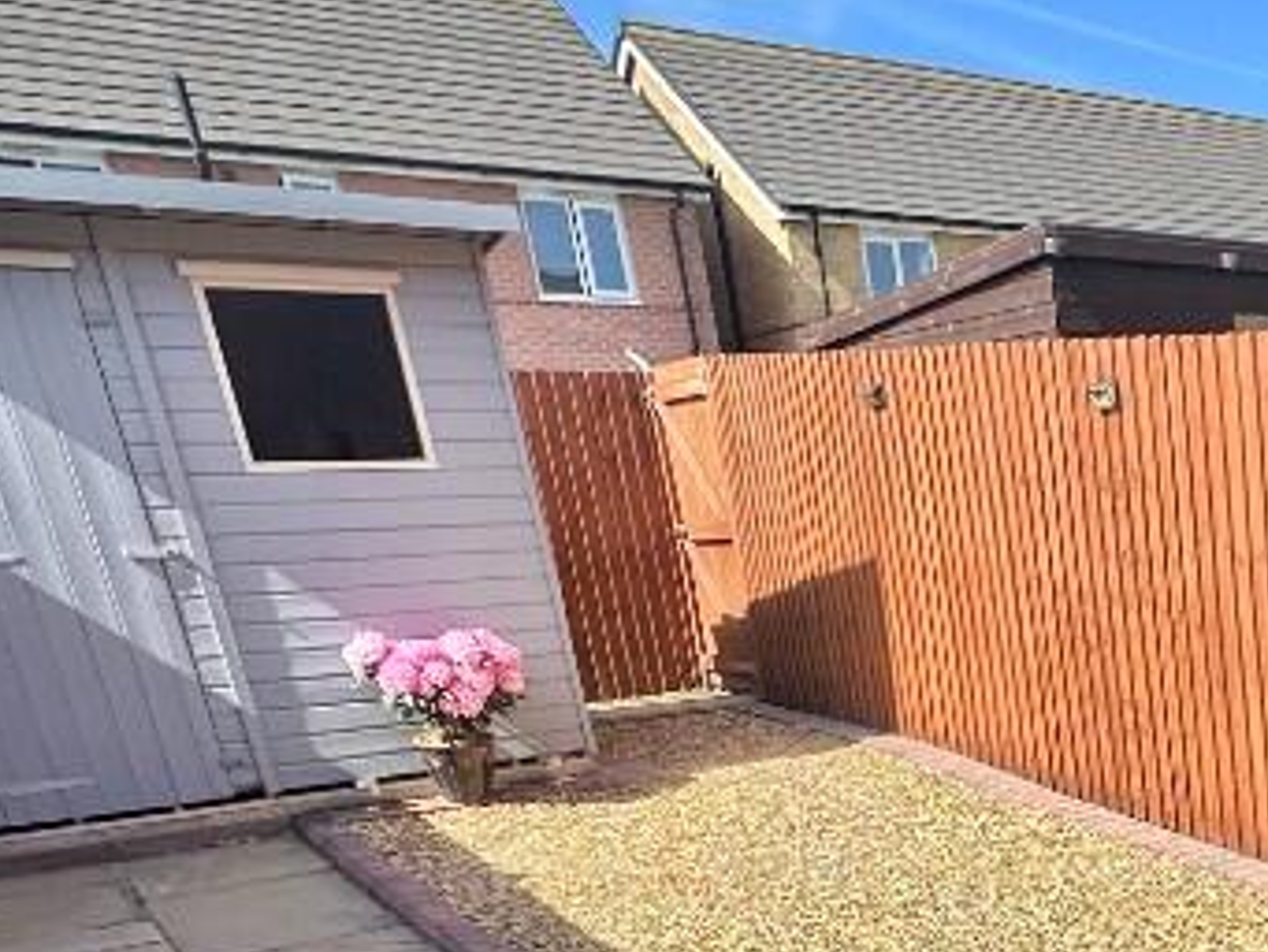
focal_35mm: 42
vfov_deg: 29.9
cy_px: 1116
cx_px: 1350
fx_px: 1539
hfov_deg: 38.2
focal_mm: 2.22
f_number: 2.2
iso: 50
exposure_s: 1/1490
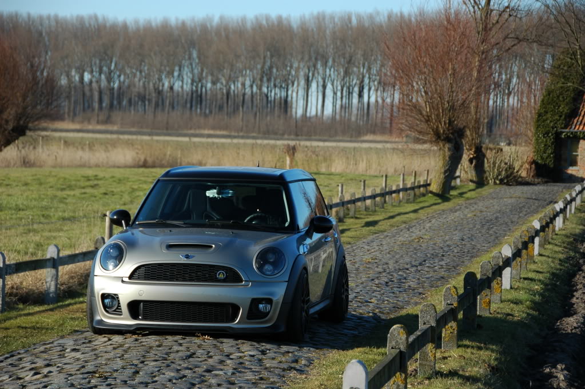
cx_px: 292
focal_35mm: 142
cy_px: 194
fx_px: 2313
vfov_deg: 9.6
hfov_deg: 14.4
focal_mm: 95
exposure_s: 1/500
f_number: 5.6
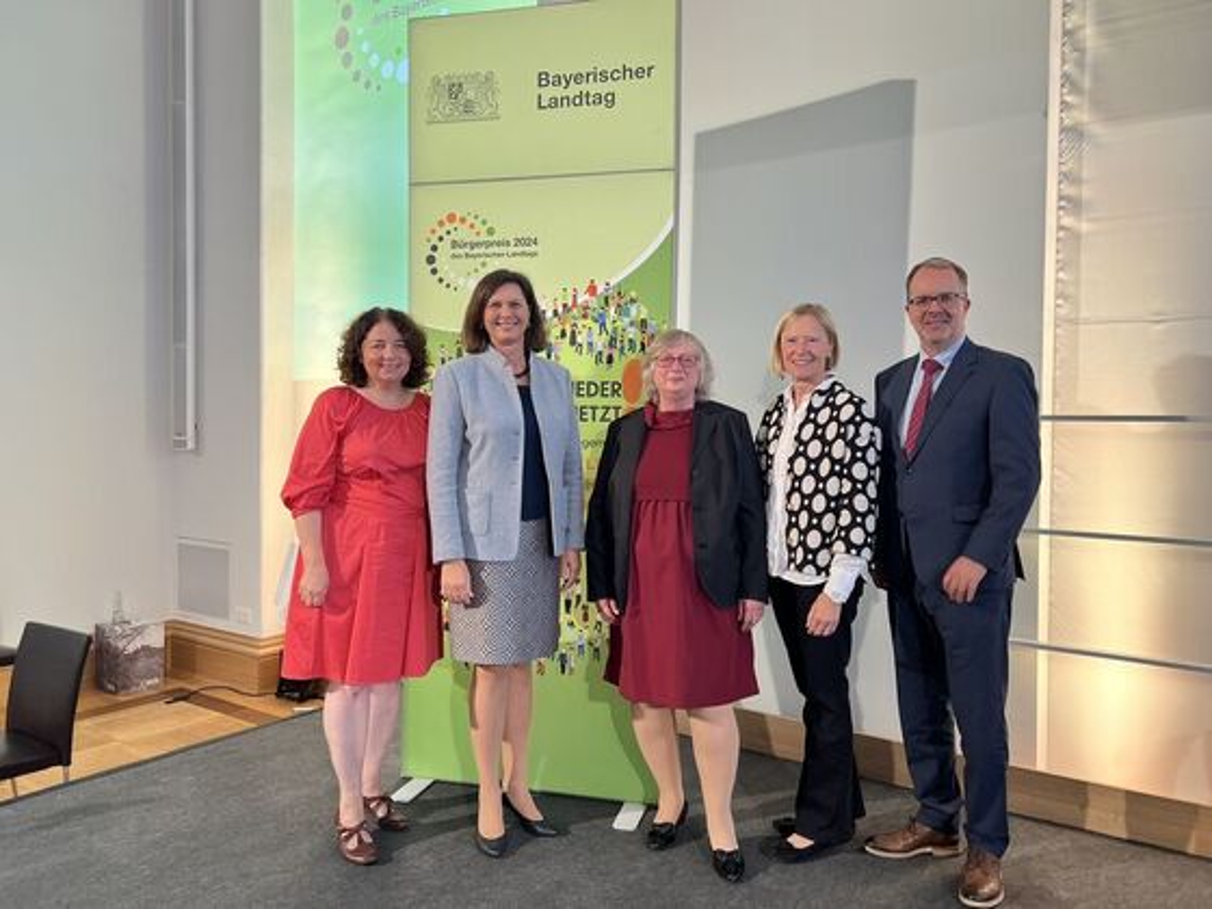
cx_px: 606
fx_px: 910
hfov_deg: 67.3
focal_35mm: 26
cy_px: 454
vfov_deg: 53.1
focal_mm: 5.7
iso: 100
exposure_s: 1/90
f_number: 1.5
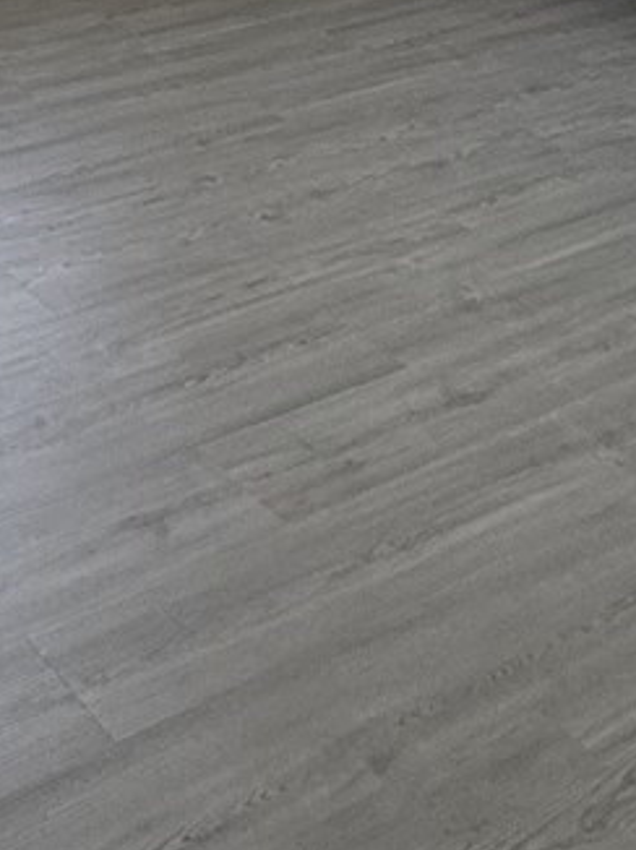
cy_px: -284
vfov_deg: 25.1
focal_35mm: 66
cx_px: -149
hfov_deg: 20.6
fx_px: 1619
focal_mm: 2.22
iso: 80
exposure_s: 1/99
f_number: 2.2
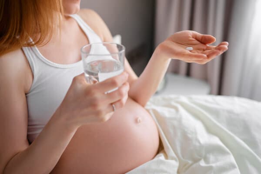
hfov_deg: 54.4
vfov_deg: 37.9
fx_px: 254
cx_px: 130
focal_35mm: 35
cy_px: 87
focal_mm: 35
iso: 100
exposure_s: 1/60
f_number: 1.7
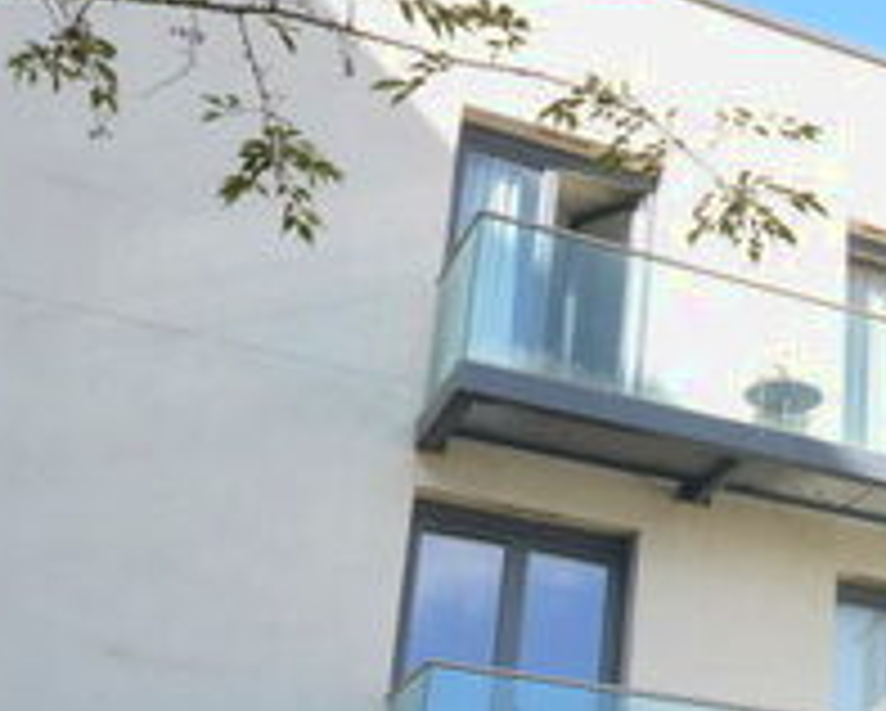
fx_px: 1575
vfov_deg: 25.1
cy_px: 554
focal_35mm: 60
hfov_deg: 30.1
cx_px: 792
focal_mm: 12
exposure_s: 1/250
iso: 400
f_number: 8
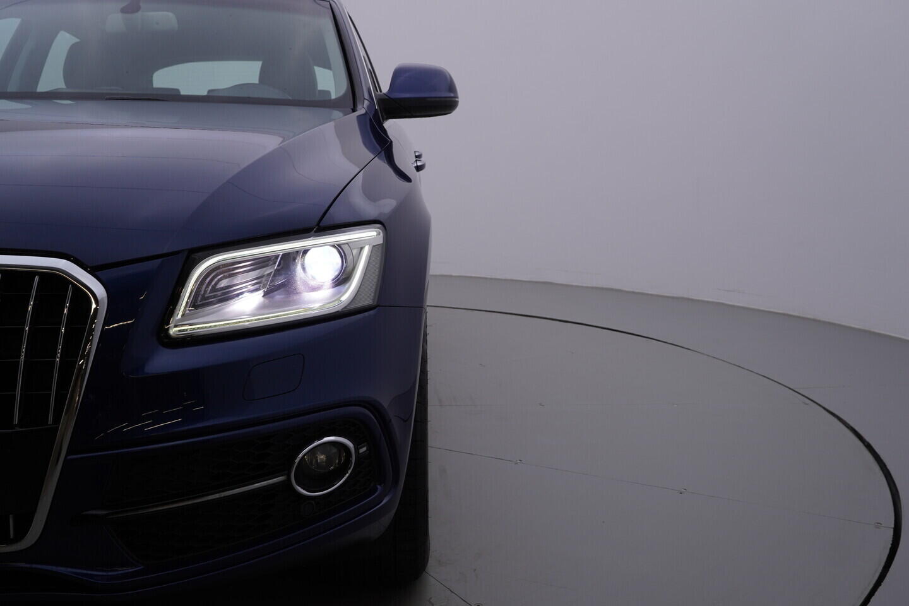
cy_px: 303
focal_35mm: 36
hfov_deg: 53.1
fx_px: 909
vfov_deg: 36.9
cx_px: 454
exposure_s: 1/125
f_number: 5
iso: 125
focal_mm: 24
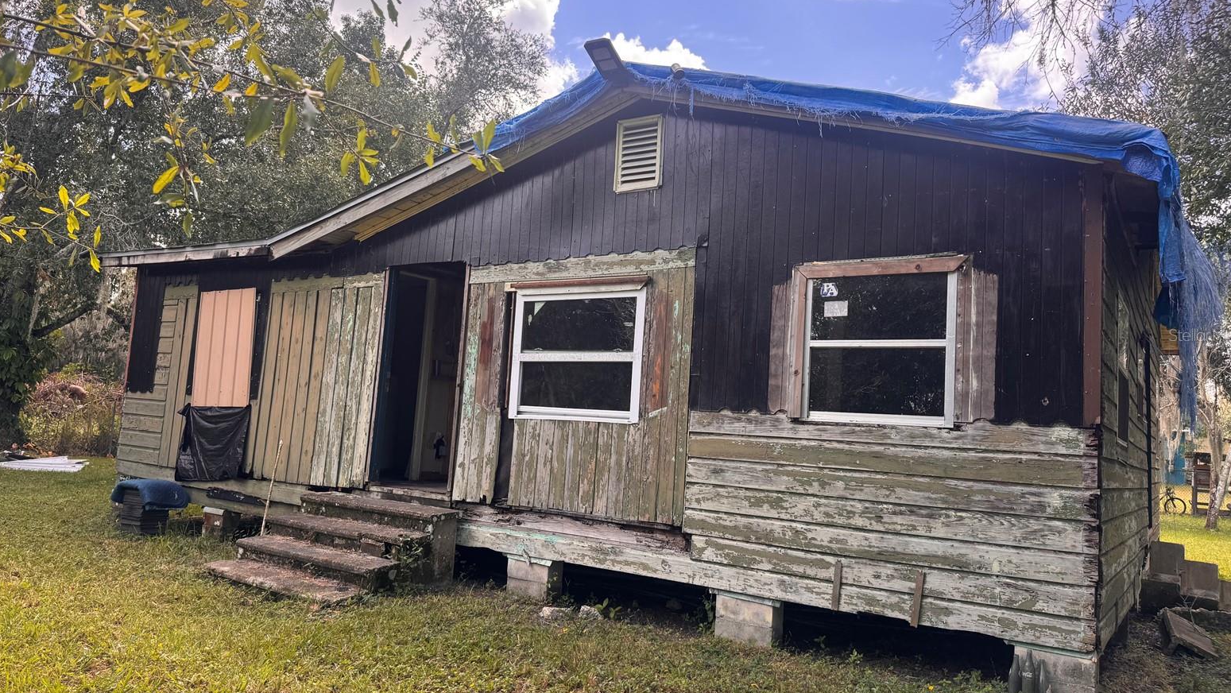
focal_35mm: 27
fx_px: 881
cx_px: 608
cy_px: 335
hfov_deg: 69.8
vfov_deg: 42.9
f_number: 1.78
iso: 80
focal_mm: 6.76
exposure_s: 1/912
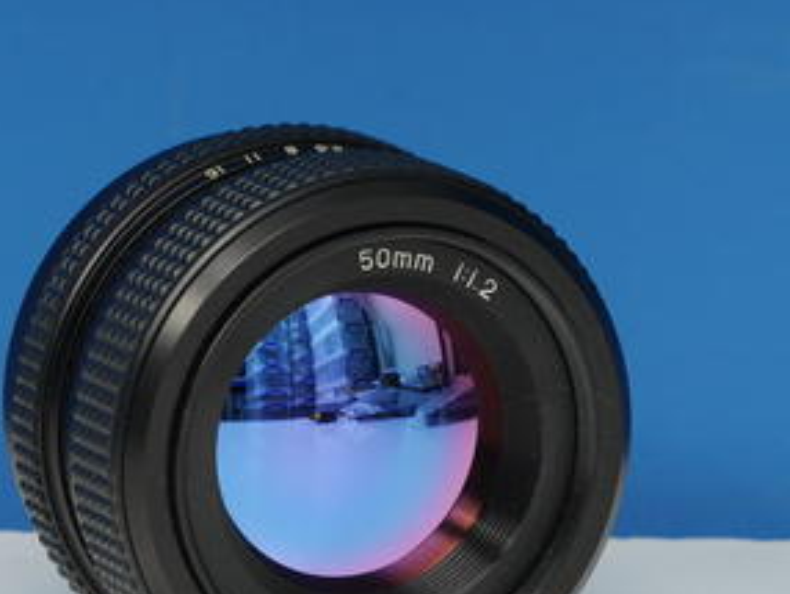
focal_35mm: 391
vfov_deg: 3.8
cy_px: 403
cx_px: 354
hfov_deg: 5.1
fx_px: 8931
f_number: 11
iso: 400
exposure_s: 1/5
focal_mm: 140
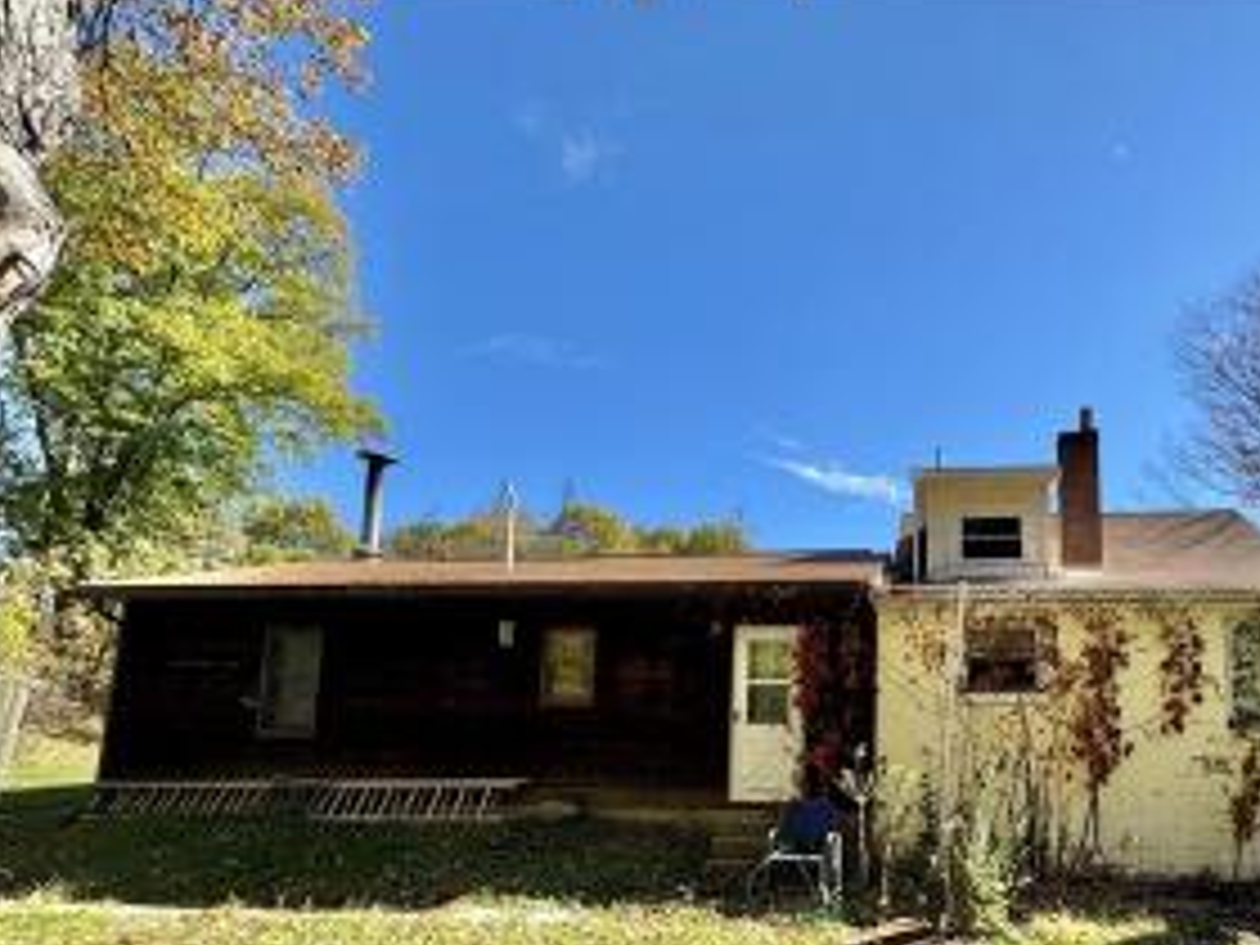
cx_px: 886
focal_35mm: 20
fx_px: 728
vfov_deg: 63.9
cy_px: 648
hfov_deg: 77.8
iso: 40
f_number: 2.2
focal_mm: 2.22
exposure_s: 1/831
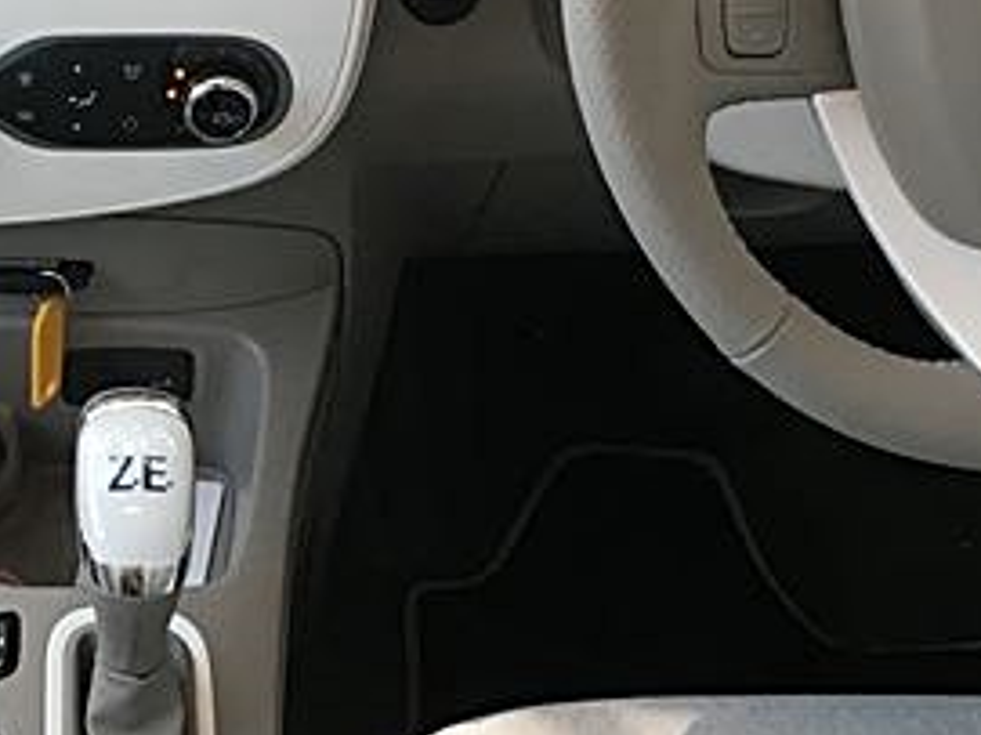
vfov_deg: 13.8
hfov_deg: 18.1
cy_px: 224
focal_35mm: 107
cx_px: 123
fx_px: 3031
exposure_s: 1/33
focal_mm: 4.15
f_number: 2.2
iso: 32
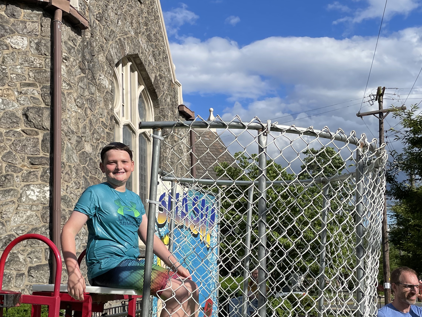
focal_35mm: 46
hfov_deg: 41.0
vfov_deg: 31.3
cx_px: 160
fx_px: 561
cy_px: 207
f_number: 1.6
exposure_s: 1/3861
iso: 32
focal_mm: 4.2
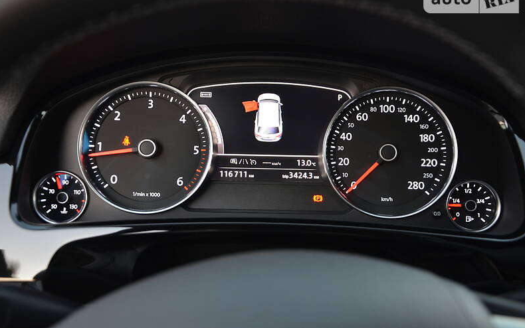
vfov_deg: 37.3
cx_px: 263
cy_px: 153
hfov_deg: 56.7
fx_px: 487
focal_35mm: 34
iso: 900
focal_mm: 22
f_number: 3.8
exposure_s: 1/30
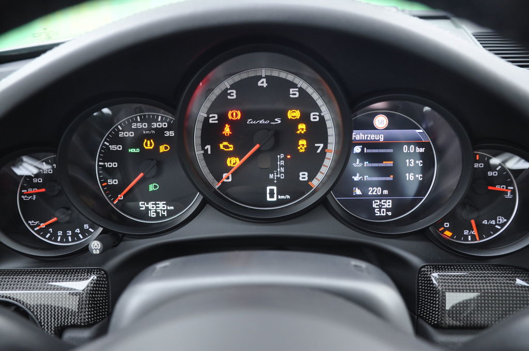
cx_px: 264
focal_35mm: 33
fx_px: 484
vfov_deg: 39.9
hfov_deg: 57.3
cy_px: 176
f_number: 3.5
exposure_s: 1/15
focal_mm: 22
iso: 500
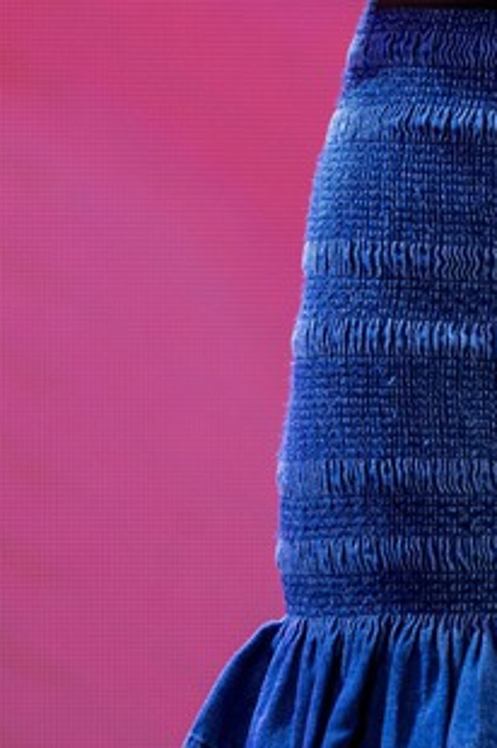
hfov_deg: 1.8
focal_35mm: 771
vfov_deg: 2.7
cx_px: 644
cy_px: -345
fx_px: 16001
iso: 400
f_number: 3.2
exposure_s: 1/200
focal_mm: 185
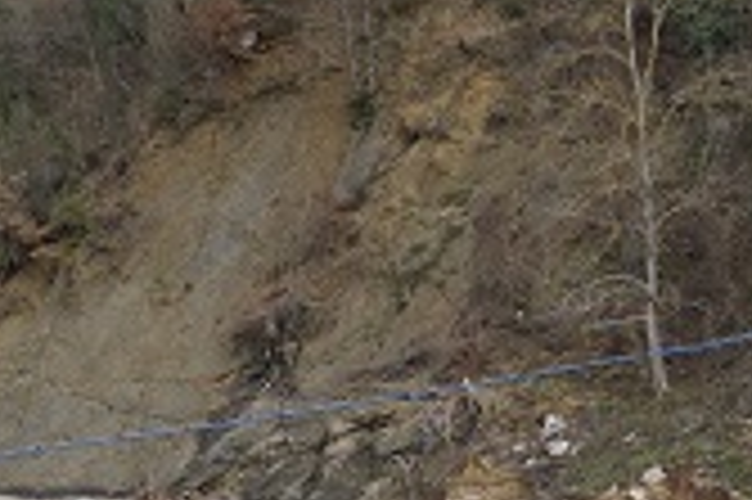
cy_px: 761
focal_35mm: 198
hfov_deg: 10.4
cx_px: 387
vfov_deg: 6.8
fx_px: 4132
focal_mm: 55
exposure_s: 1/200
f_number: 5.6
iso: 100
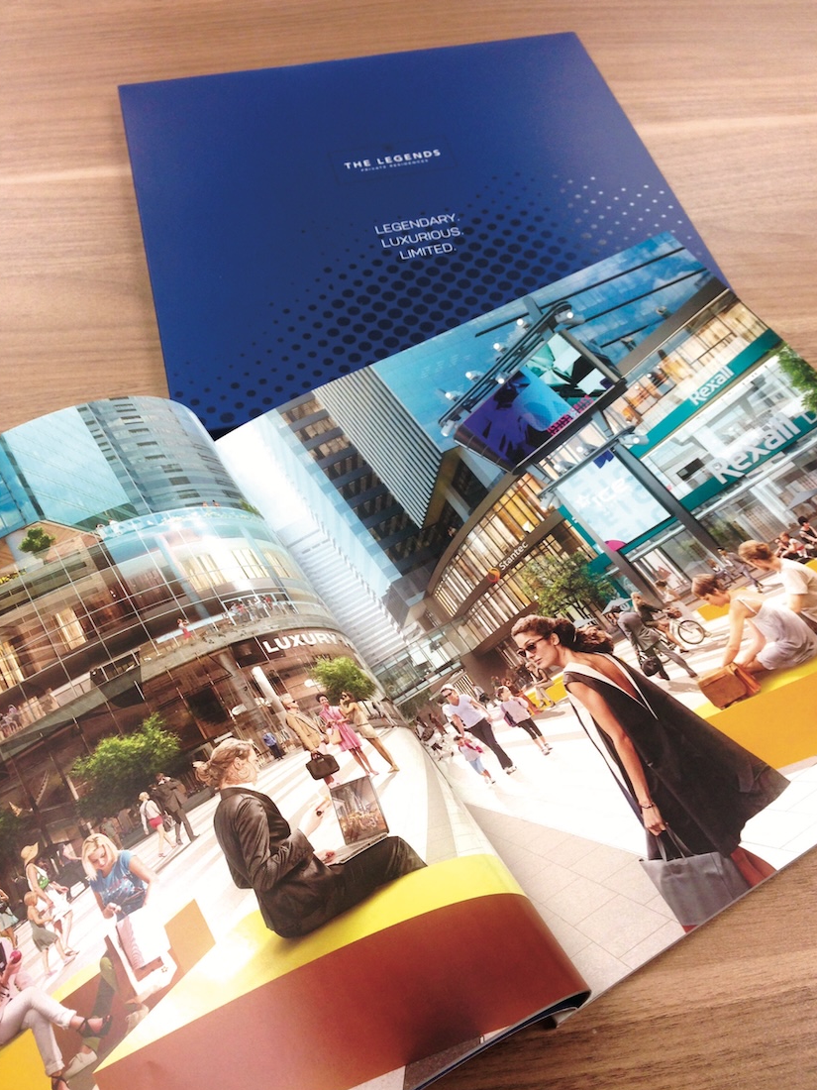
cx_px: 399
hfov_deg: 39.7
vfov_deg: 51.4
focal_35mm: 36
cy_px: 539
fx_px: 1133
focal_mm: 4.12
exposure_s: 1/40
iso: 50
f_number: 2.4
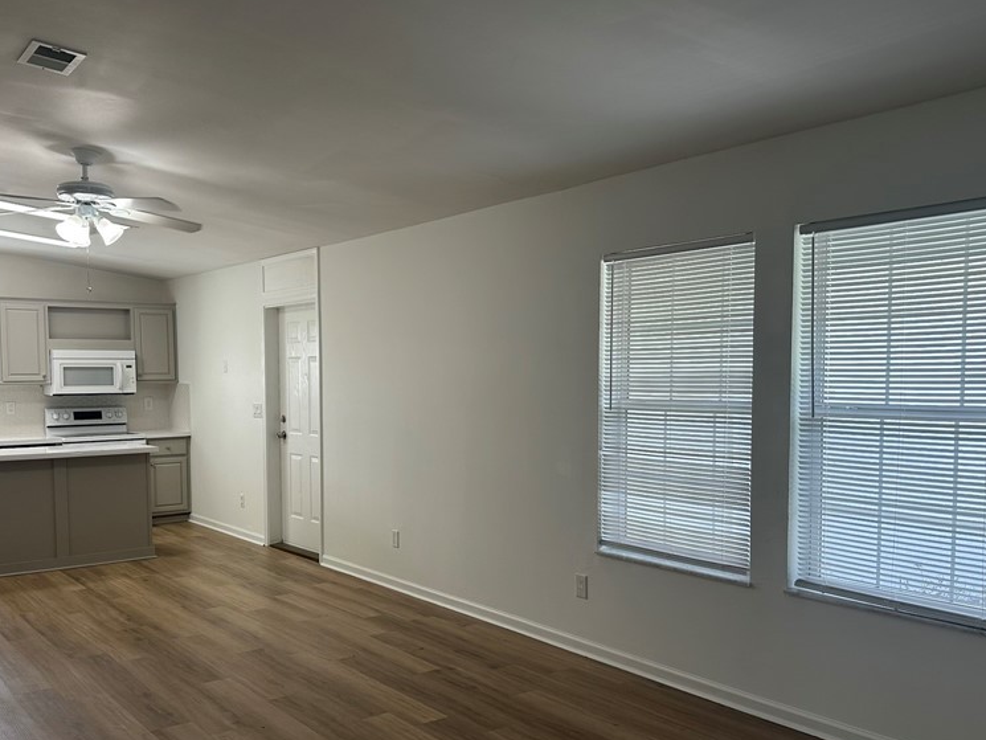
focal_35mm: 33
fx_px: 940
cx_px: 413
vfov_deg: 42.8
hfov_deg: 55.1
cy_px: 438
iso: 80
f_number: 1.78
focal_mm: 6.86
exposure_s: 1/120
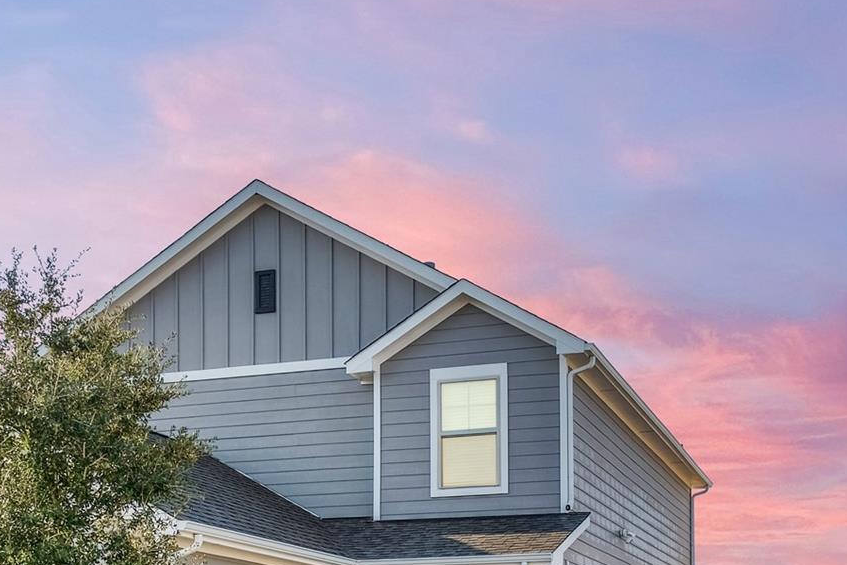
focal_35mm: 58
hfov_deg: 34.4
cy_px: 572
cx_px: 373
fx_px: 1365
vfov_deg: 22.4
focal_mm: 16
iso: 160
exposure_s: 1/25
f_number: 11
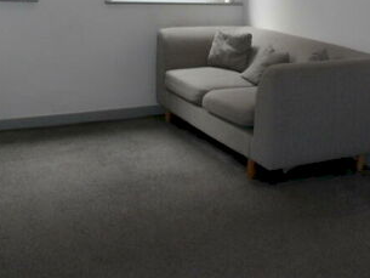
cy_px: 63
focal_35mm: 55
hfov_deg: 34.2
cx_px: 280
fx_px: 588
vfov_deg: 26.2
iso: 320
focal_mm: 4.3
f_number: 4.1
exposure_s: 1/15
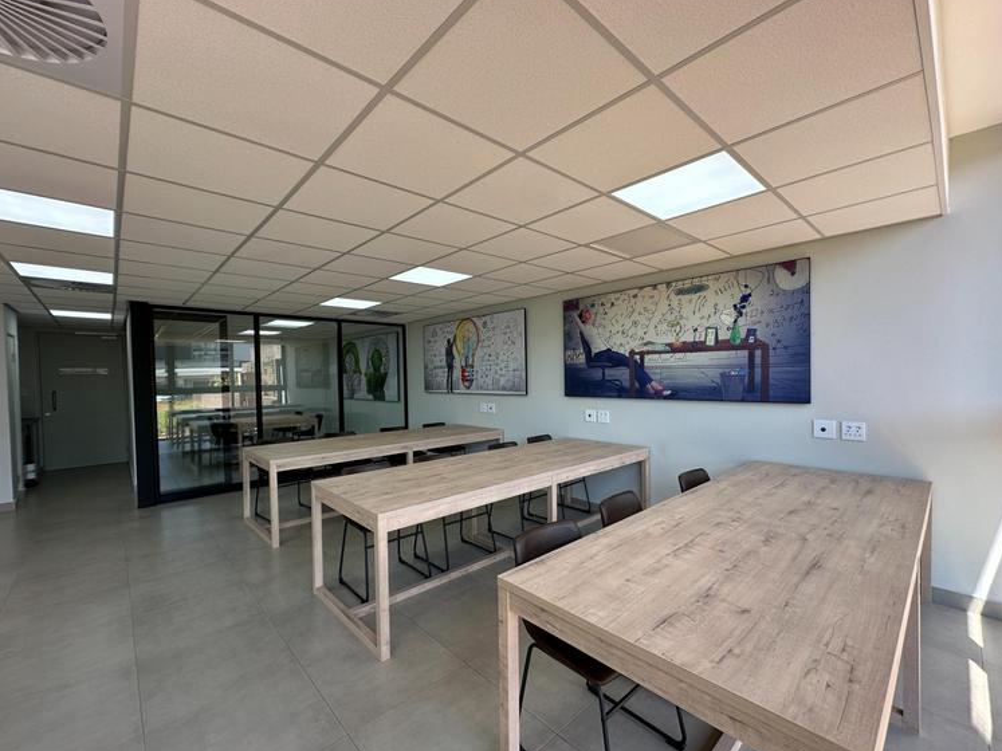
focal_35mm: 15
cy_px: 385
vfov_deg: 81.7
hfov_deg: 98.2
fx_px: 434
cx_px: 515
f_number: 2.2
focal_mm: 2.22
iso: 40
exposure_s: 1/108
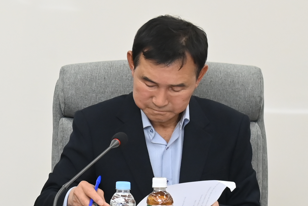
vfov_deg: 5.4
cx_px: -238
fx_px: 2182
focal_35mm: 255
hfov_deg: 7.8
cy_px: 77
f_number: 6.3
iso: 2500
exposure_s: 1/250
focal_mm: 66
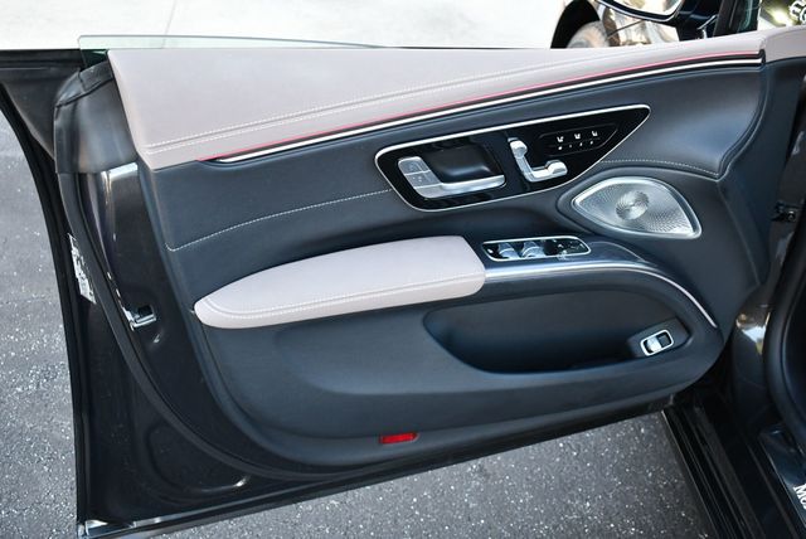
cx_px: 403
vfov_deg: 32.0
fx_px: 941
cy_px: 270
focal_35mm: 42
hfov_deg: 46.4
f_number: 3.8
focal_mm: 21
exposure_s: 1/160
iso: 800
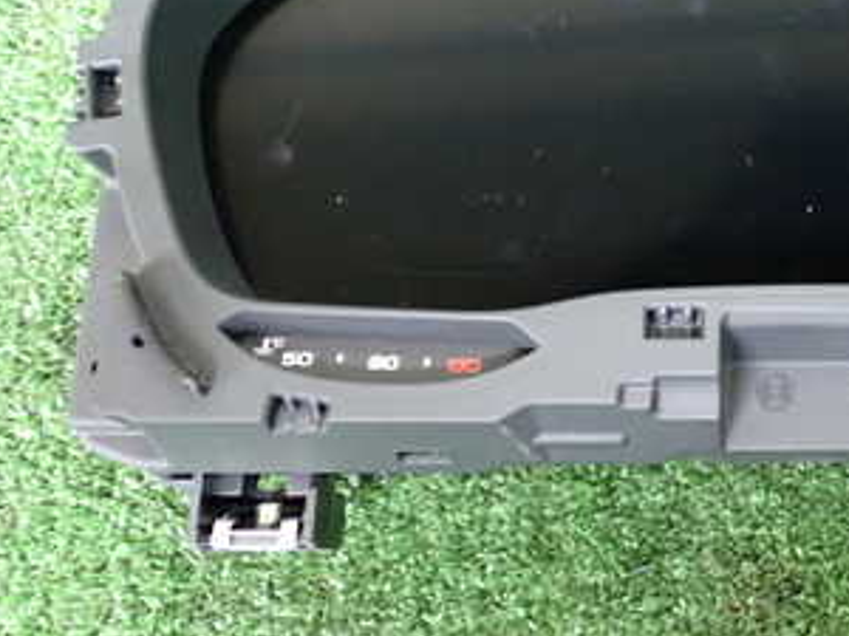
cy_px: 147
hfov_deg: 30.1
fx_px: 1472
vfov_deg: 24.1
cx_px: 835
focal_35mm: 60
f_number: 2.3
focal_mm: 5.4
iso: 800
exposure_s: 1/25
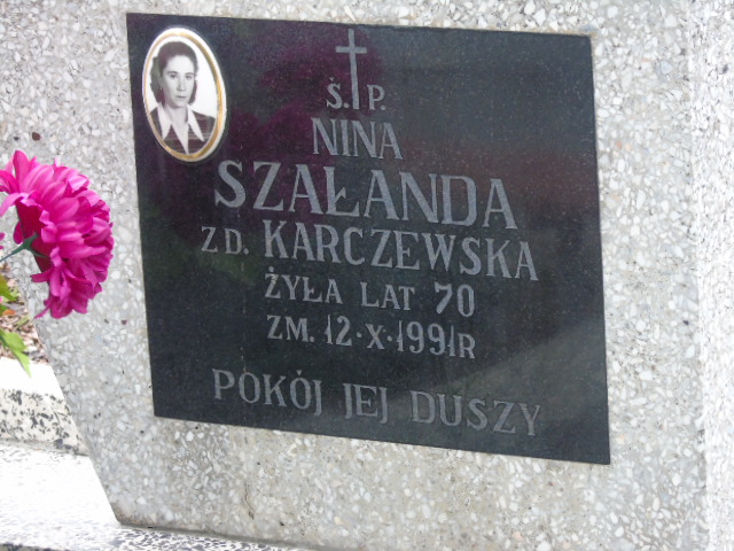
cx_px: 367
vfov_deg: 8.0
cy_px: 276
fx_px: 3944
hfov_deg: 10.6
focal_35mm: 186
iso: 400
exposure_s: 1/100
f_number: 5
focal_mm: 33
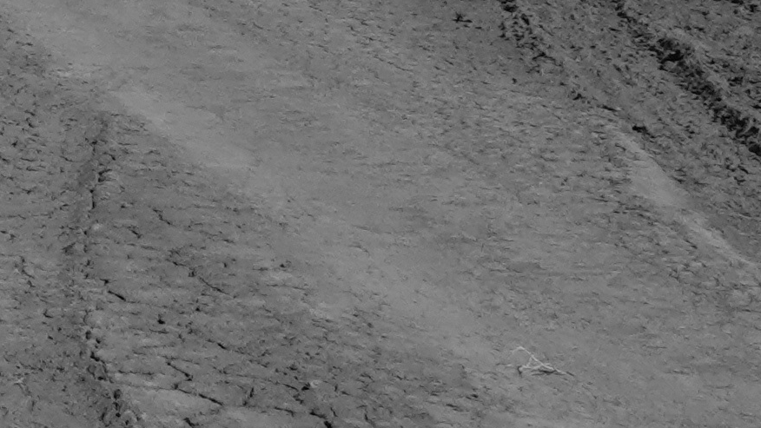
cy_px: -288
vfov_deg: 7.5
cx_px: -731
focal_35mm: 157
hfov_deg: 12.2
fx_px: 3168
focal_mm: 8.8
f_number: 8
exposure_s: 1/2500
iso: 400
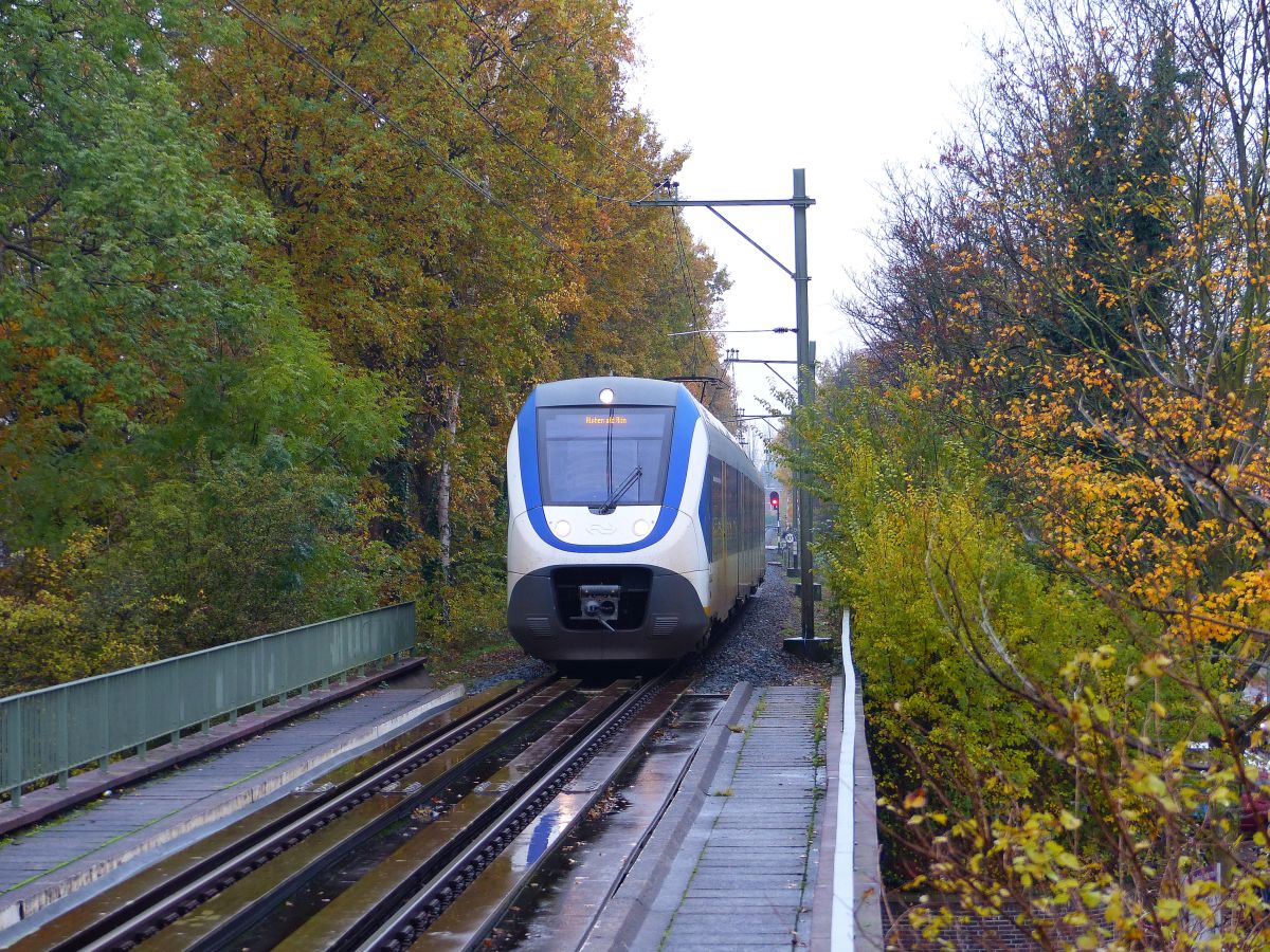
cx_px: 635
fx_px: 3742
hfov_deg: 19.3
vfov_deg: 14.5
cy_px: 476
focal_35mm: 102
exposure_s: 1/60
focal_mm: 18.3
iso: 125
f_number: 2.8
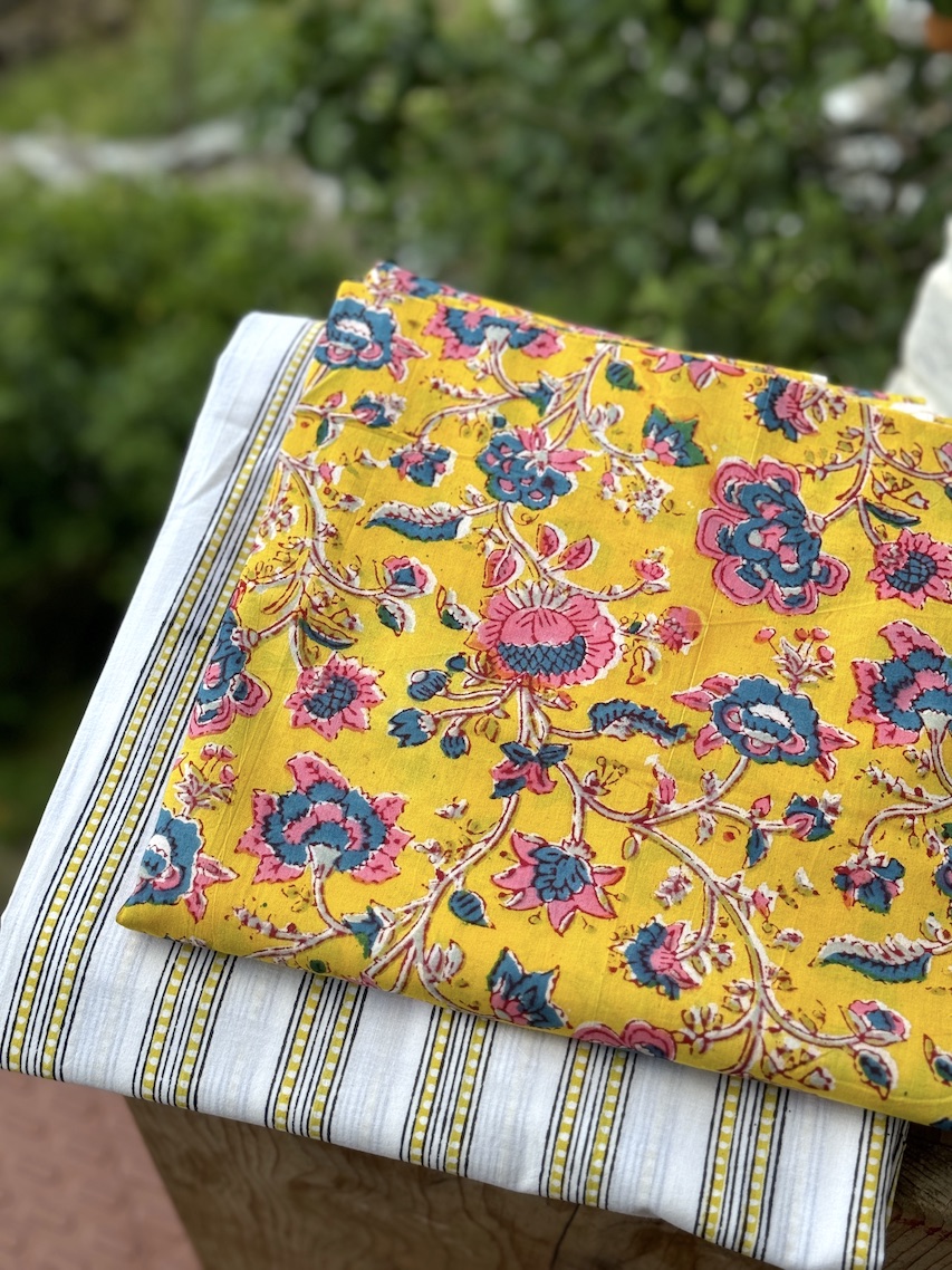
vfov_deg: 39.7
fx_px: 1761
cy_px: 635
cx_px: 476
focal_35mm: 48
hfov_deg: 30.3
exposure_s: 1/609
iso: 64
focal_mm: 6.76
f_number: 1.78
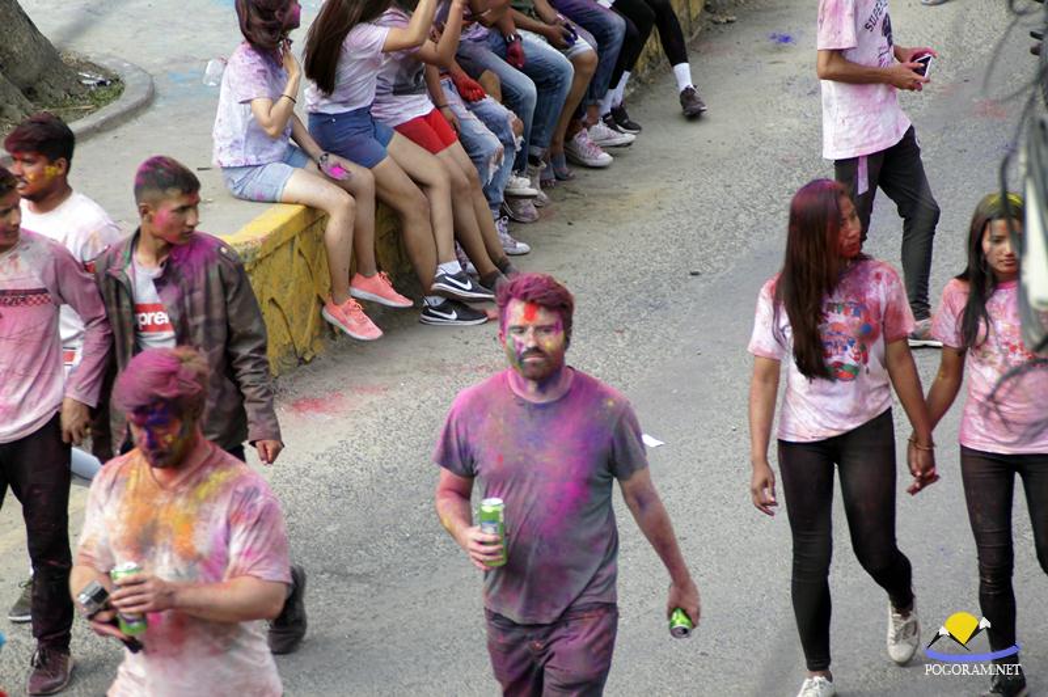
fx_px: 4581
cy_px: 348
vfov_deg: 8.7
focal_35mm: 158
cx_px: 524
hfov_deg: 13.1
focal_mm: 105
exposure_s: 1/160
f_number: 5
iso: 400
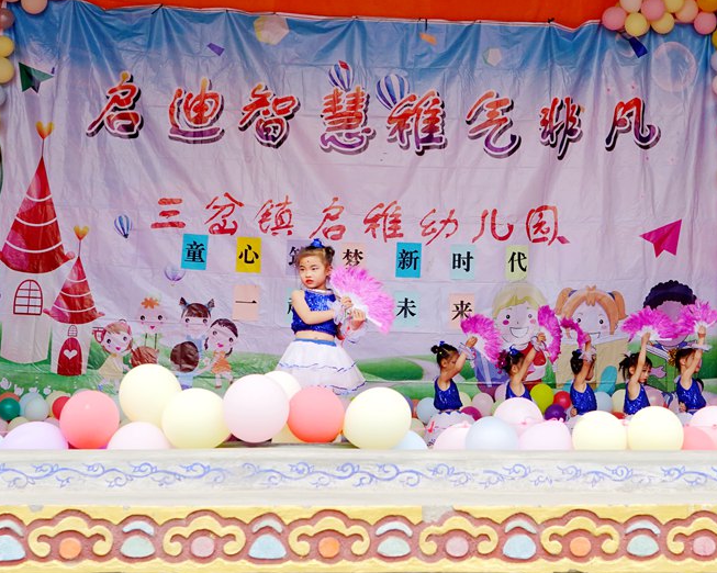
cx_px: 483
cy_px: 147
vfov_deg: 22.0
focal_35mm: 69
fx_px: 1464
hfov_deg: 27.3
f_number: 6.7
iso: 500
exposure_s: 1/500
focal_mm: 40
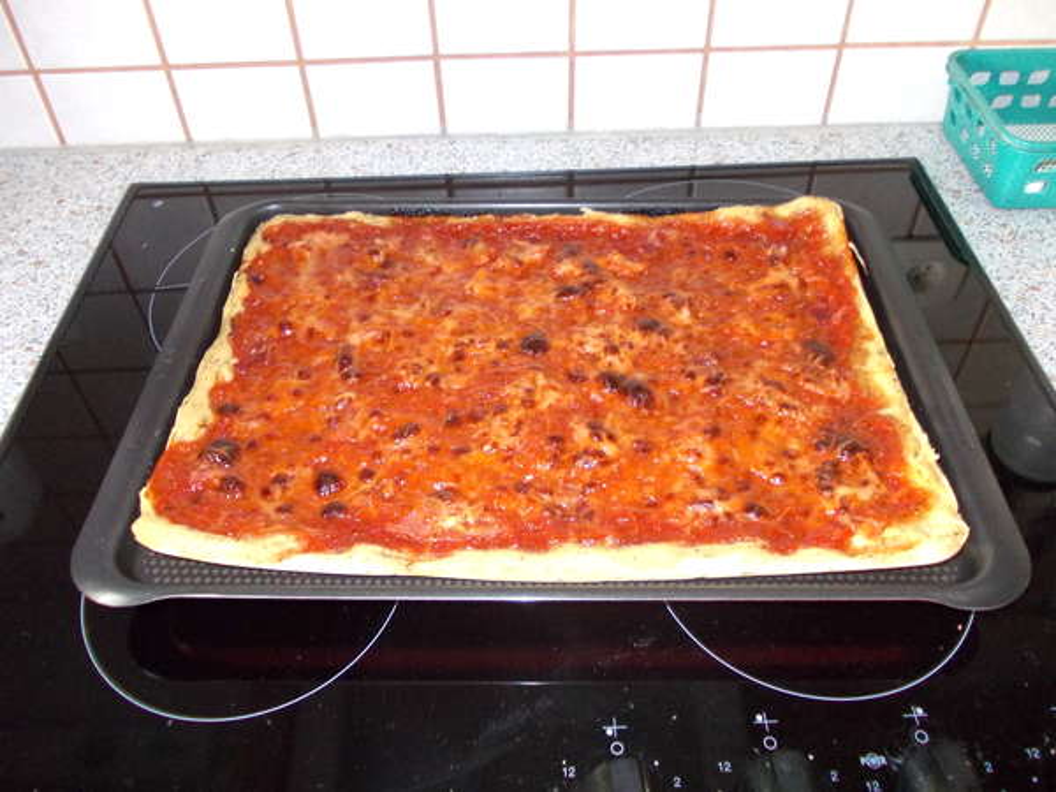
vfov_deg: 49.7
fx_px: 854
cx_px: 528
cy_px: 396
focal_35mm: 28
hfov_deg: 63.4
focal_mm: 4
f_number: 2.7
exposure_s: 1/25
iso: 200
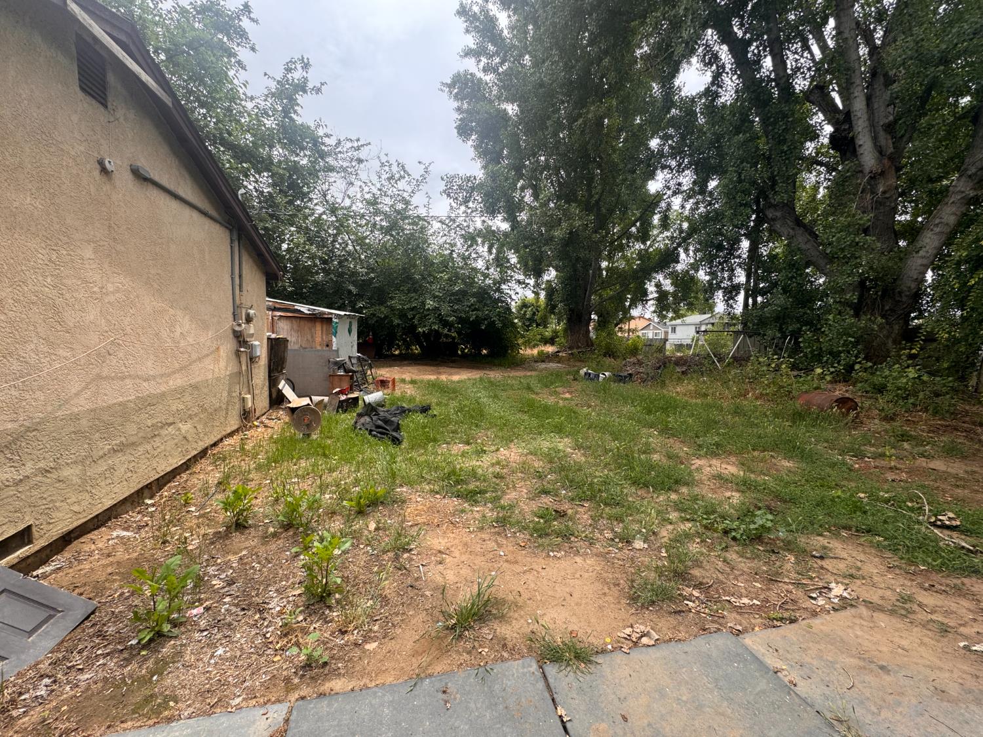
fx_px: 398
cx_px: 492
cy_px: 368
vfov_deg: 85.7
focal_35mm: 14
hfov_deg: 102.1
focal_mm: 2.22
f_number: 2.2
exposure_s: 1/565
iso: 40
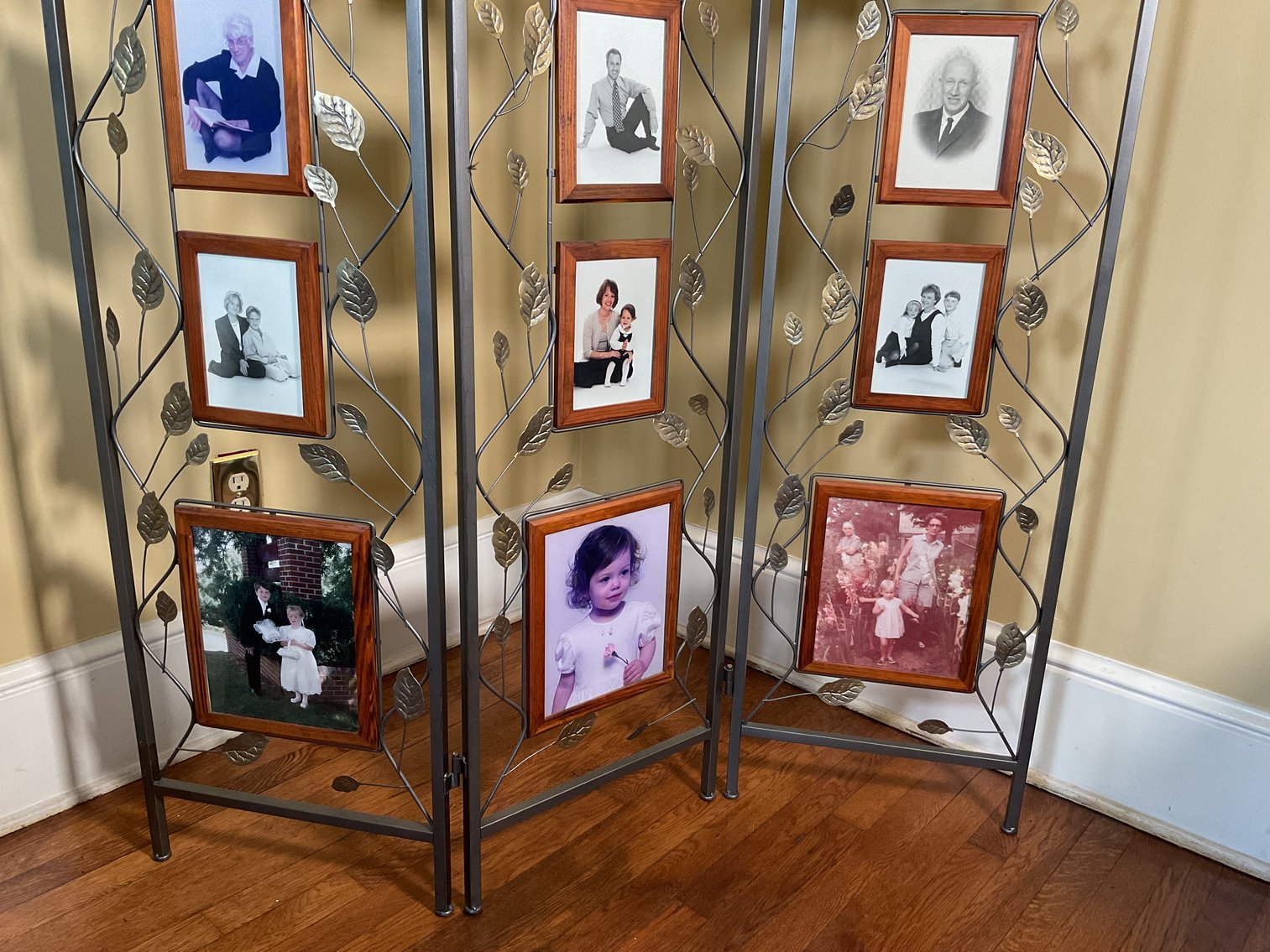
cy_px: 476
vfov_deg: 48.2
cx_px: 635
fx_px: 1064
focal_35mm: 29
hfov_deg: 61.7
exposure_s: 1/60
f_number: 1.8
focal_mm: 3
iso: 100
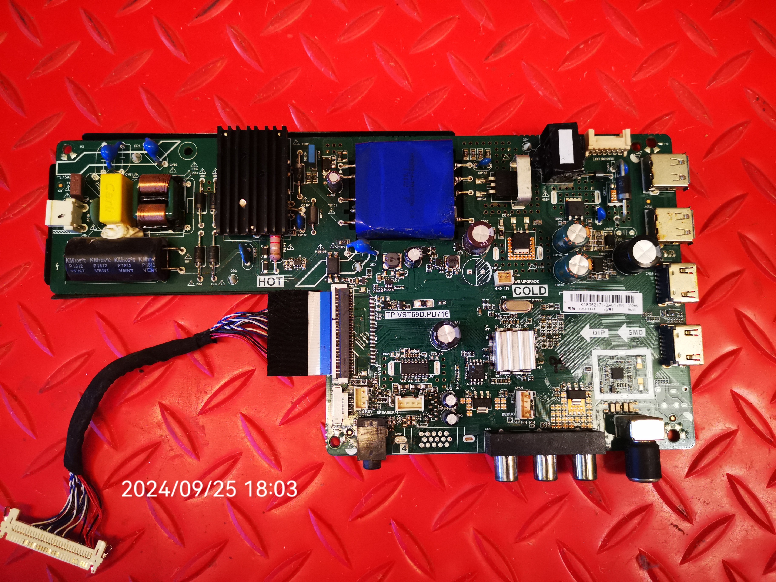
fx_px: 605
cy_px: 291
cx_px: 388
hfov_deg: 65.3
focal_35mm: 27
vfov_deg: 51.4
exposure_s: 1/33.3
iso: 640
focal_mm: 5.58
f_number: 1.8
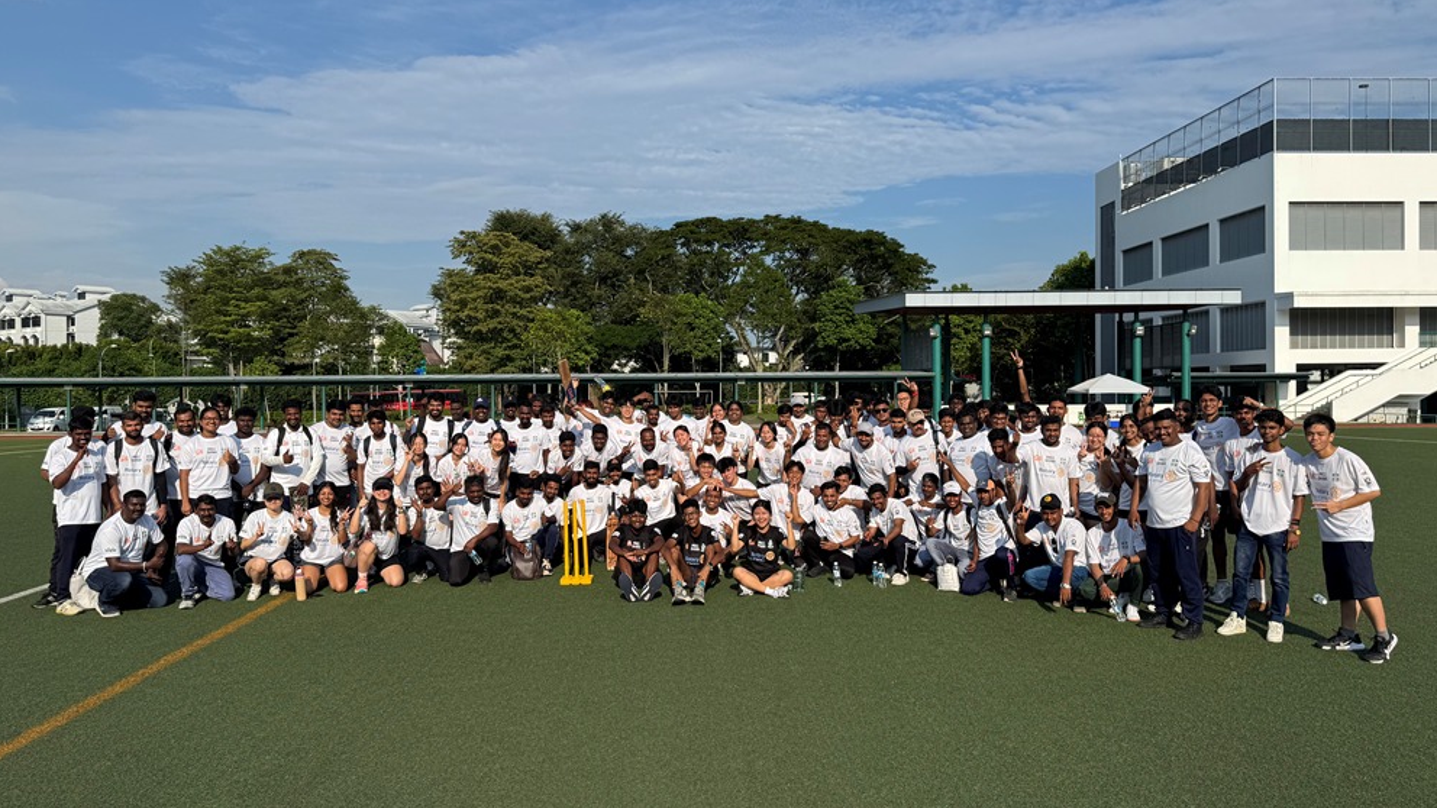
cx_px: 727
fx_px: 1029
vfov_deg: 42.9
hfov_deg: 69.9
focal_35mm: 27
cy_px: 392
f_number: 1.78
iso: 80
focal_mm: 6.76
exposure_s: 1/7092
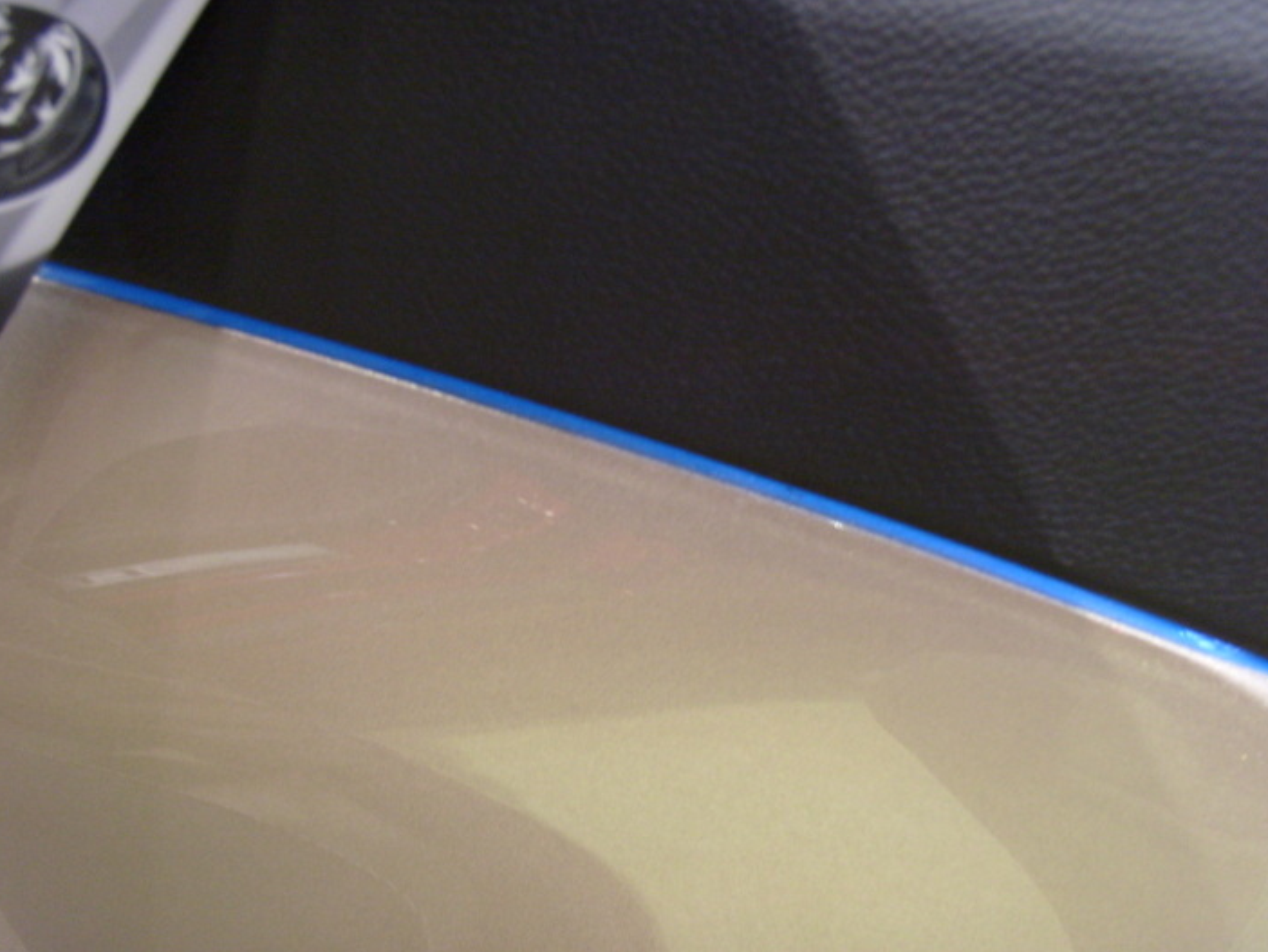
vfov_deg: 35.2
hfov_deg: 45.8
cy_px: 497
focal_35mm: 41
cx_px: 645
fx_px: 1502
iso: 200
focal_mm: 6
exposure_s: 1/20
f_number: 3.5
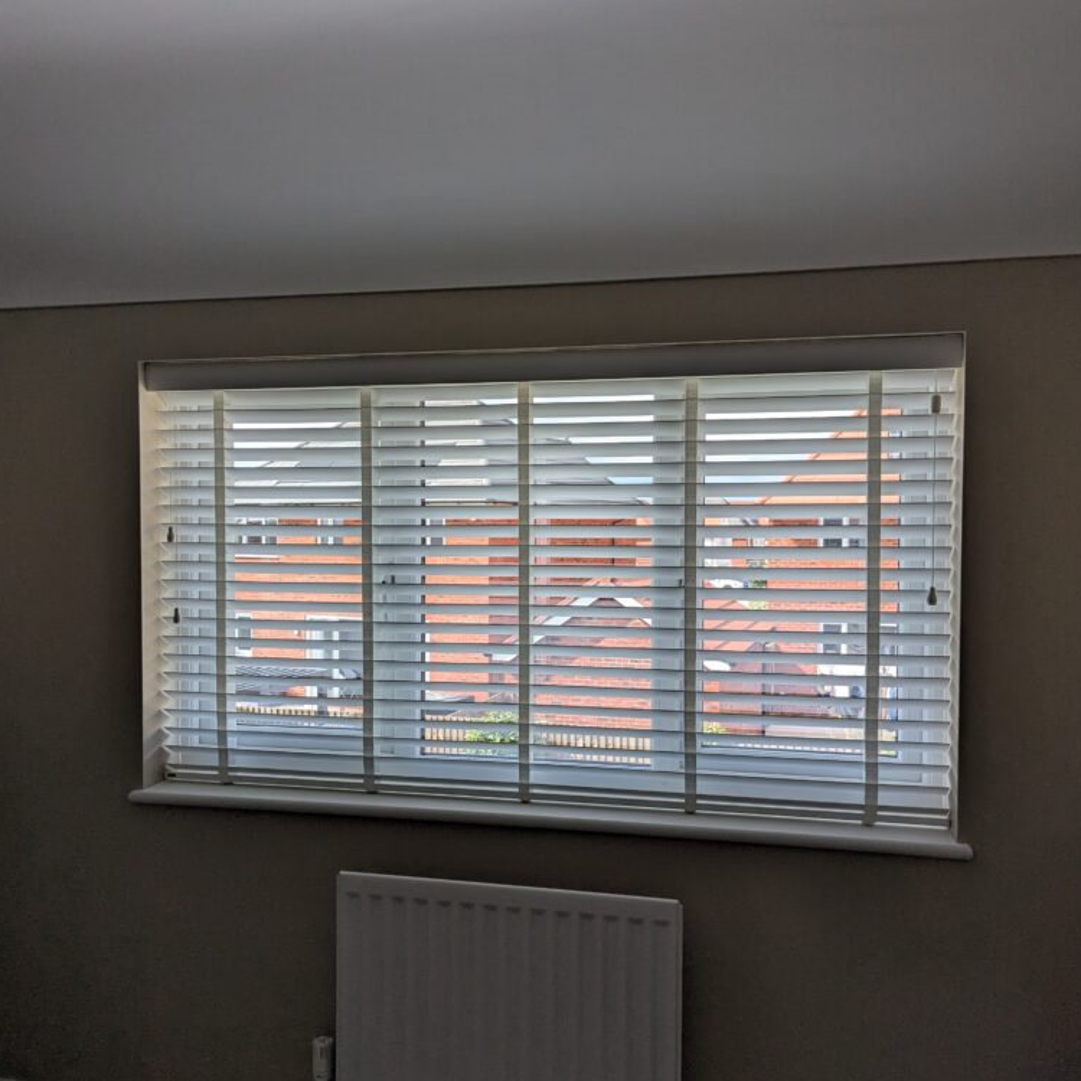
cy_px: 577
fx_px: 1025
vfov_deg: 55.6
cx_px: 537
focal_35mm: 29
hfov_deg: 55.6
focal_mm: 6.81
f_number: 1.85
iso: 39
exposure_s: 1/392
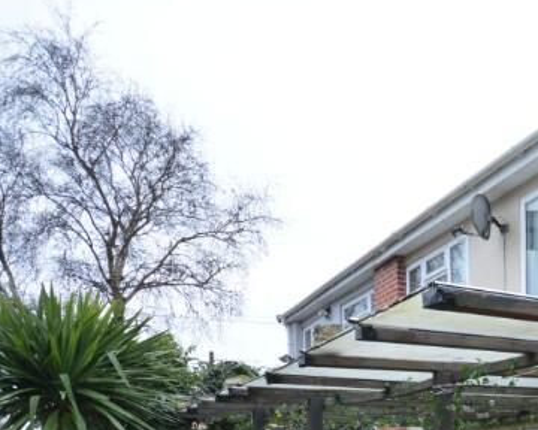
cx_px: 598
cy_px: 491
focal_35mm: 40
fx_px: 637
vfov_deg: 32.2
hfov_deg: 37.8
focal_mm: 10
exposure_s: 1/125
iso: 220
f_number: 5.6
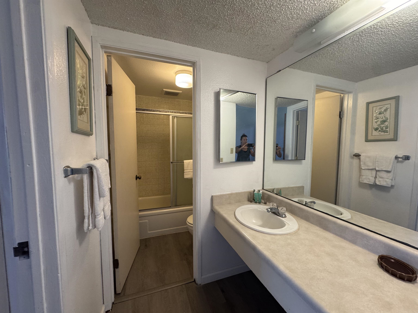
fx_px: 169
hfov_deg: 102.1
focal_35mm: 14
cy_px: 156
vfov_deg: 85.7
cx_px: 209
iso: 200
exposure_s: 1/60
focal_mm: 2.22
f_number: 2.2
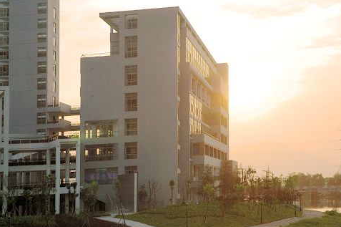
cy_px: 112
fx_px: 833
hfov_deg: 23.1
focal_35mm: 88
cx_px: 164
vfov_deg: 15.5
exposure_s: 1/320
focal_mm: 56
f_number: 9
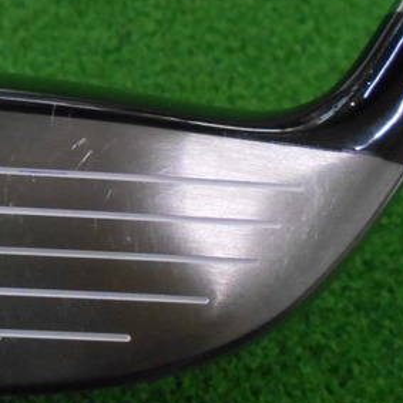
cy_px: 150
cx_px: -11
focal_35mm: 52
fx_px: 685
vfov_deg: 32.6
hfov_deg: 30.2
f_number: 3.2
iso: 800
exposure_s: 1/125
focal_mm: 4.6
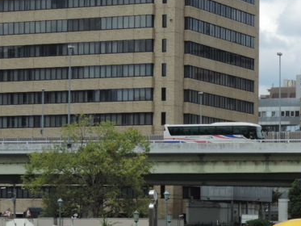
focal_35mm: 161
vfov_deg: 9.2
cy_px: 204
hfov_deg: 12.1
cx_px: 313
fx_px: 1400
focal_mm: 13.3
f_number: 3.9
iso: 80
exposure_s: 1/640
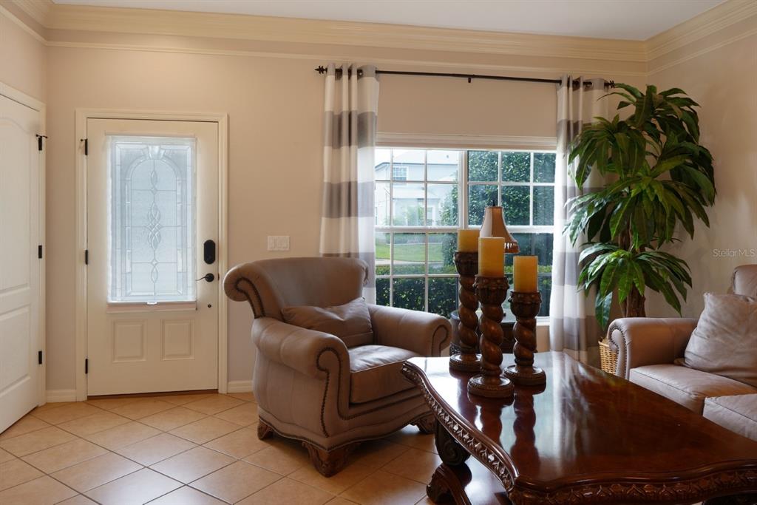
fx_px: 505
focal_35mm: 24
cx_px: 378
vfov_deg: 53.1
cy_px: 252
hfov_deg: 73.7
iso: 400
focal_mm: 16
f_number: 7.1
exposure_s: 1/10
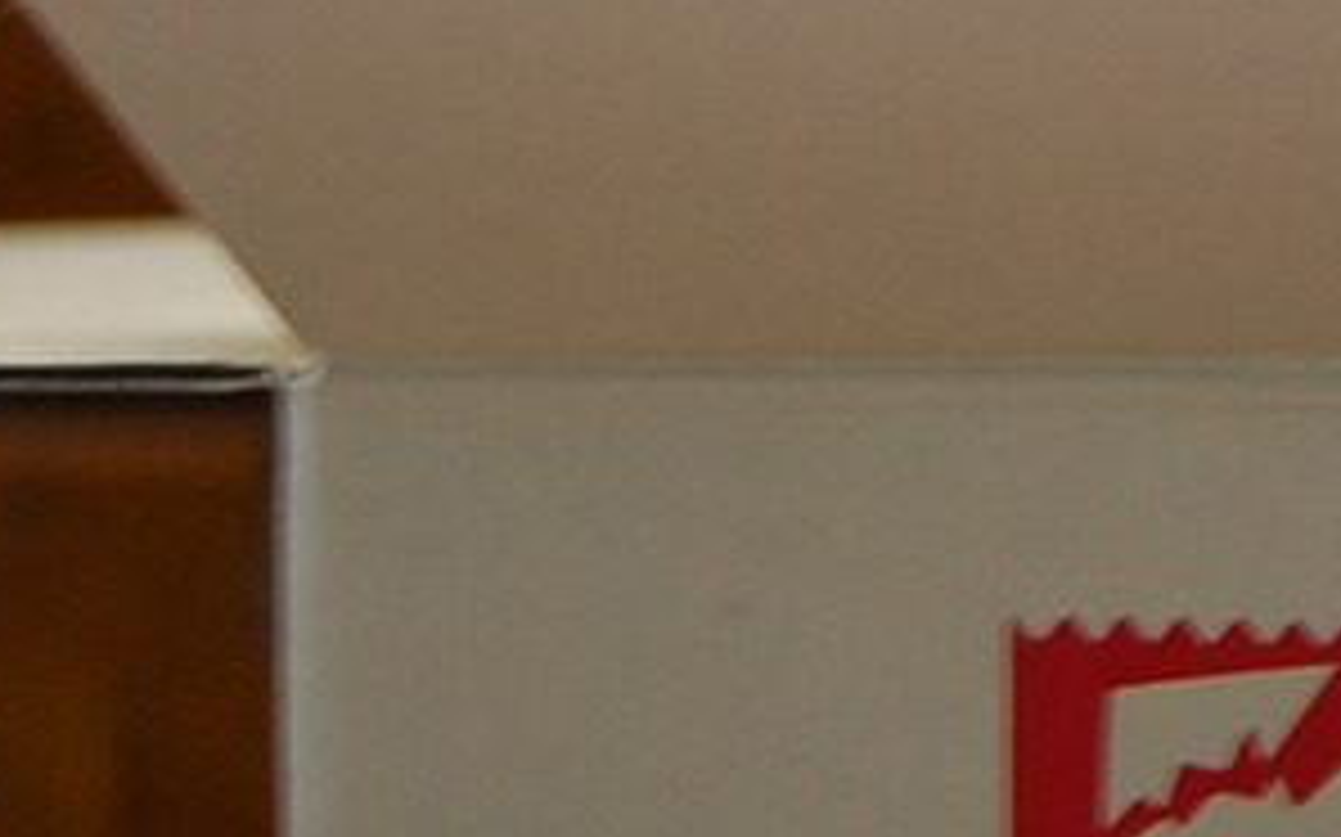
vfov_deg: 7.7
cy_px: -292
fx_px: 6138
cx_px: 2097
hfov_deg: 11.8
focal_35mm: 168
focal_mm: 32
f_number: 4.5
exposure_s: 1/13
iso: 800
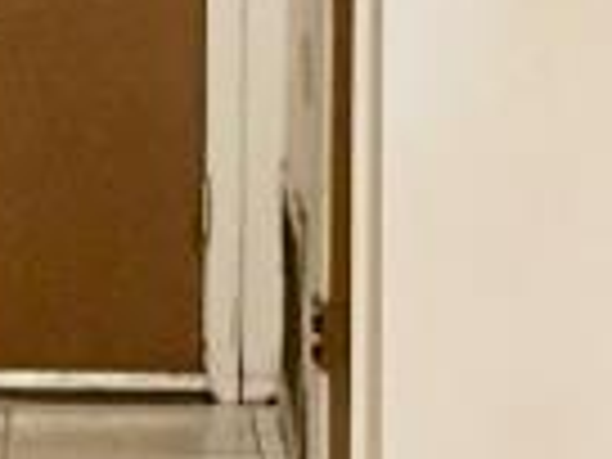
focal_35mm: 203
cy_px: -243
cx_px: 220
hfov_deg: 9.7
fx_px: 3589
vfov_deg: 7.2
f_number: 1.8
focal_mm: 3
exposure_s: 1/60
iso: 64
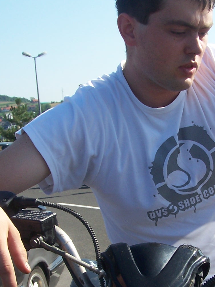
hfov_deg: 19.0
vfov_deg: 25.1
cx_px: 155
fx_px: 638
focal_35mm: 77
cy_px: 210
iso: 80
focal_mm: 6.3
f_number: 4
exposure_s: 1/500
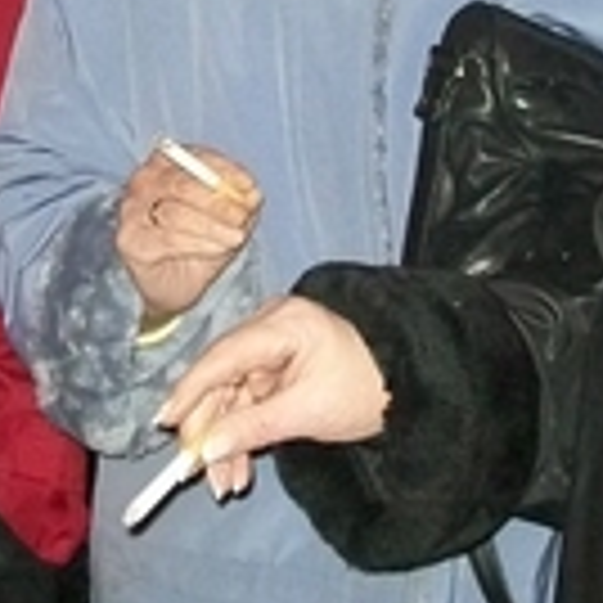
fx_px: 2818
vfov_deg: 12.0
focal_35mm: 143
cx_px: -4
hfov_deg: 12.1
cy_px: -104
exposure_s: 1/60
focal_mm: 6
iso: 160
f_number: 2.7
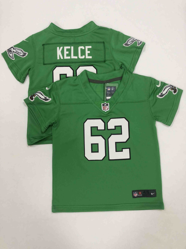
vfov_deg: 63.4
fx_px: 201
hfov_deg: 49.7
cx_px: 93
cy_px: 124
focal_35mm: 28
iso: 160
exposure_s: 1/50
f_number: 1.8
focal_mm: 3.99
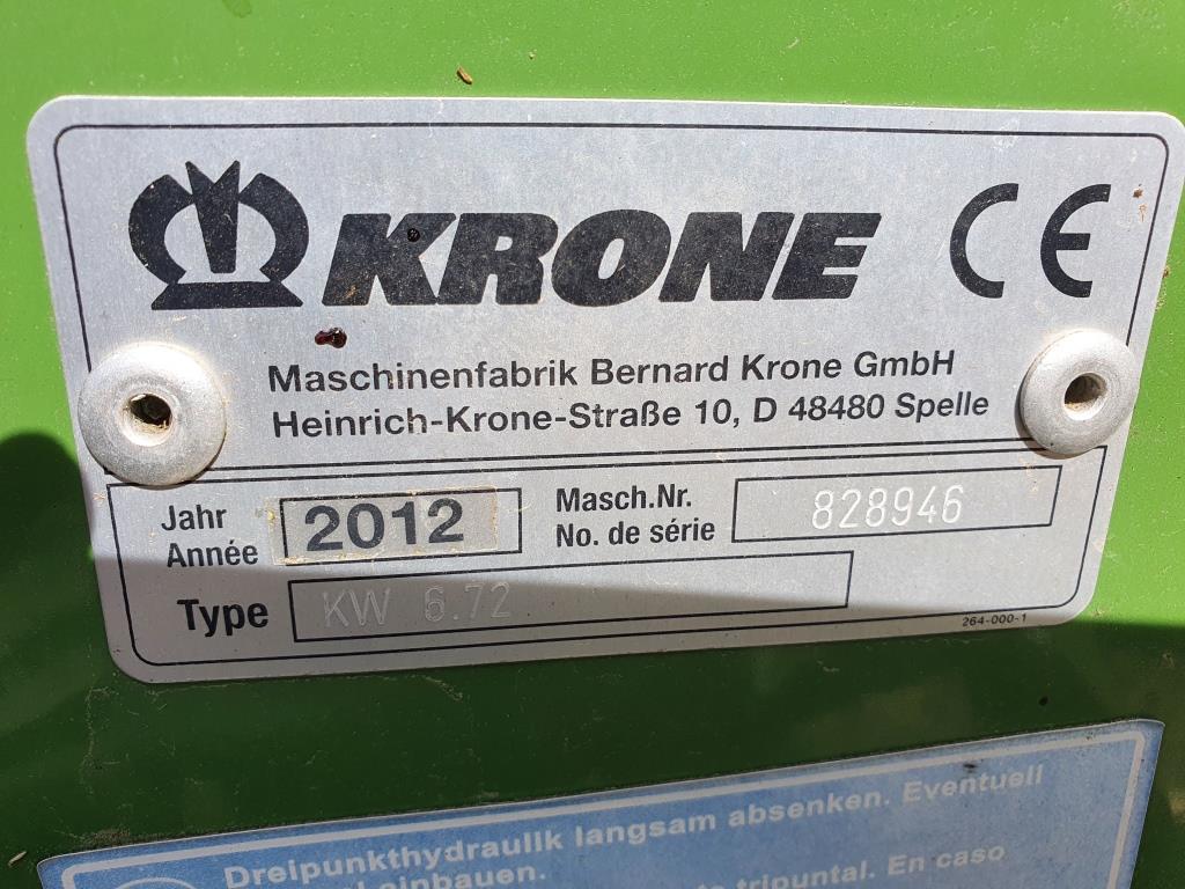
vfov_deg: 53.1
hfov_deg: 67.3
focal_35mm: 26
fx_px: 890
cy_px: 444
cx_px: 592
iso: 50
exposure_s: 1/790
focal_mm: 4.32
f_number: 2.4
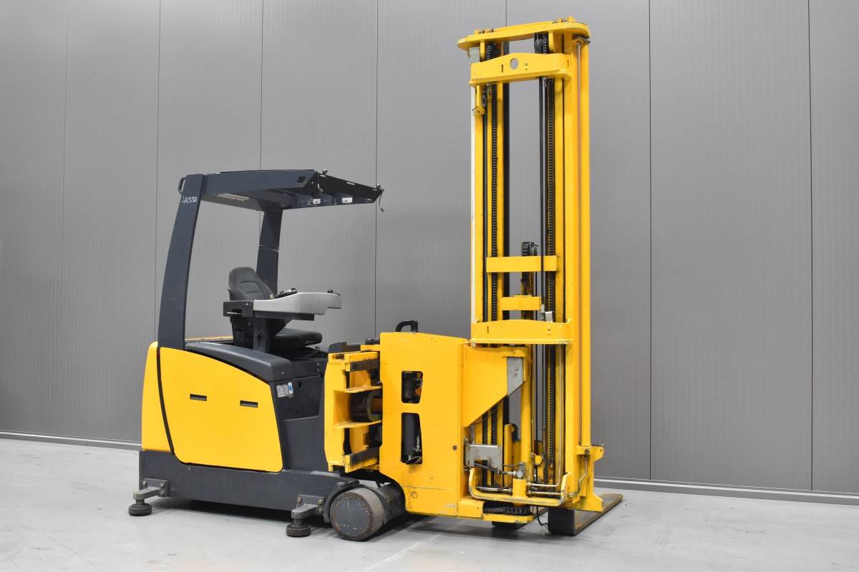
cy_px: 286
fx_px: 895
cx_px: 430
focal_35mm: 38
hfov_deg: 51.3
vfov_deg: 35.5
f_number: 5.6
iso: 1600
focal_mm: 25
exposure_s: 1/40
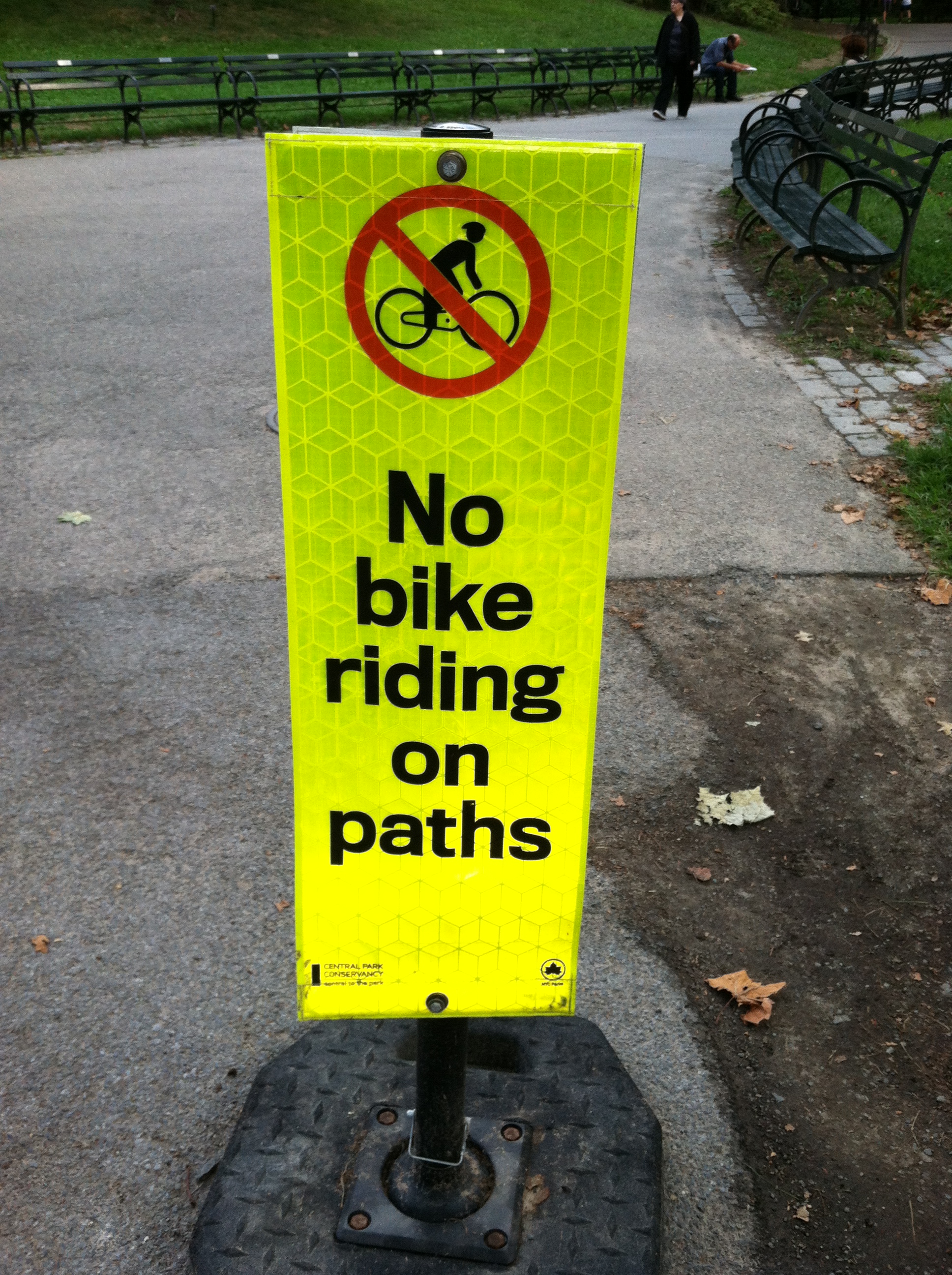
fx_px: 1287
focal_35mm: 35
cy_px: 638
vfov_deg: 52.7
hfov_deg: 40.6
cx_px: 476
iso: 80
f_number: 2.8
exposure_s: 1/120
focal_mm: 3.85
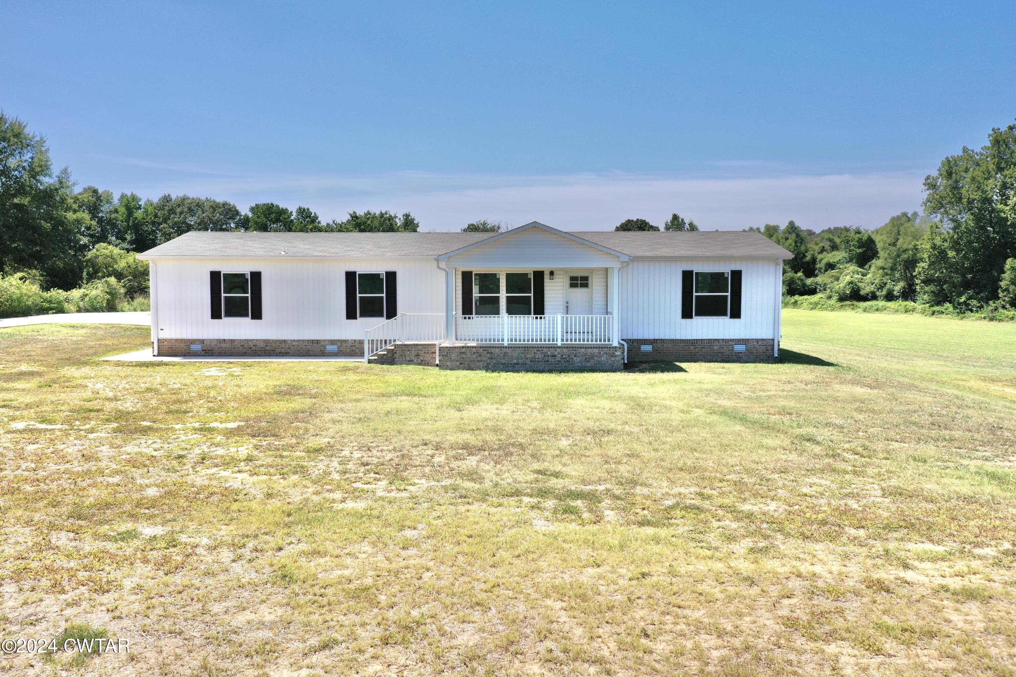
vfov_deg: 46.4
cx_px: 508
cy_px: 338
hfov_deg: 65.5
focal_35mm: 28
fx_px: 790
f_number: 6.3
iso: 100
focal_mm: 10.26
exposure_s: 1/500
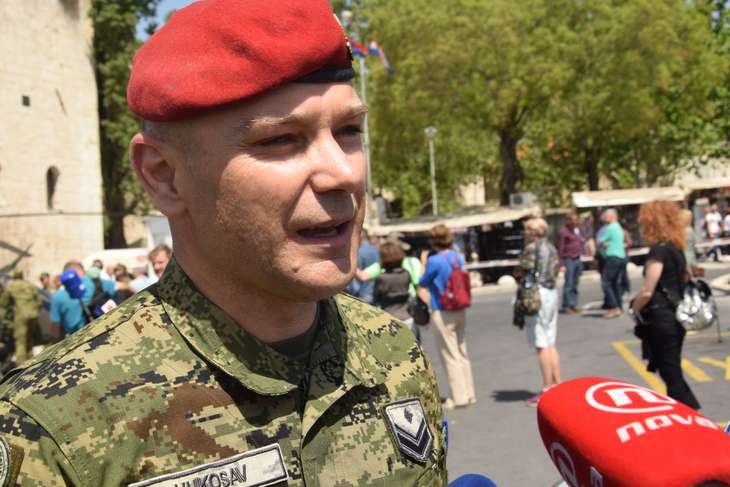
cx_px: 345
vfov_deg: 26.0
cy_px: 251
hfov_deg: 38.2
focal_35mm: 52
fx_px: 1055
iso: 100
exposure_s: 1/250
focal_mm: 28
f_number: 8
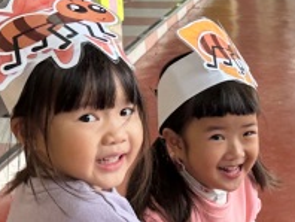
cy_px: 249
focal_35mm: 124
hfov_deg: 15.4
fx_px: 1058
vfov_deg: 11.8
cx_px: 338
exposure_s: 1/265
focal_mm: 6.86
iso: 80
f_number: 1.78
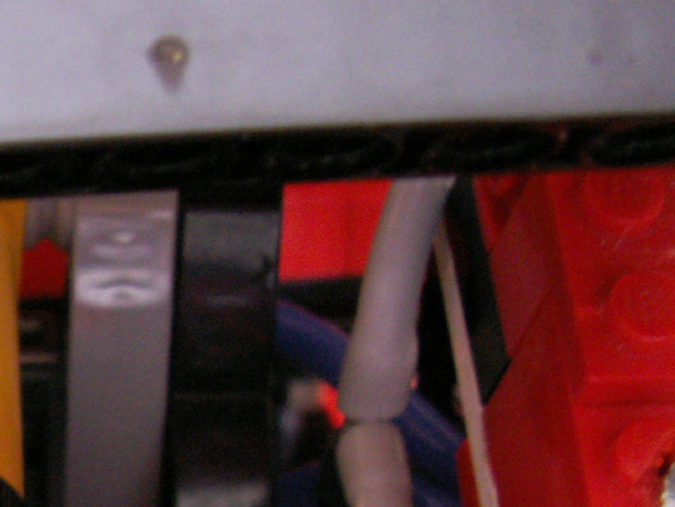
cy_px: 725
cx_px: -256
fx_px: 2029
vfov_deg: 13.5
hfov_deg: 17.5
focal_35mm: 104
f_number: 2.8
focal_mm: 5.86
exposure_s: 1/2
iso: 160
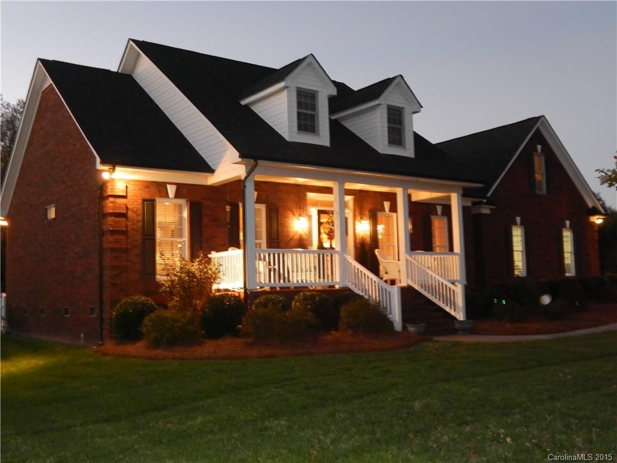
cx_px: 308
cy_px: 232
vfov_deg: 37.7
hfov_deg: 49.0
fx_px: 677
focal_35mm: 38
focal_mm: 6.8
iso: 900
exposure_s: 1/30
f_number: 3.4
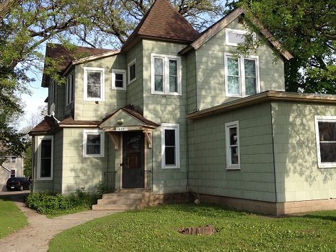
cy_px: 110
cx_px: 209
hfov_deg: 41.0
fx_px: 446
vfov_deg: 31.5
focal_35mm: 46
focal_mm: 4.28
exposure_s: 1/778
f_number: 2.4
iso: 50
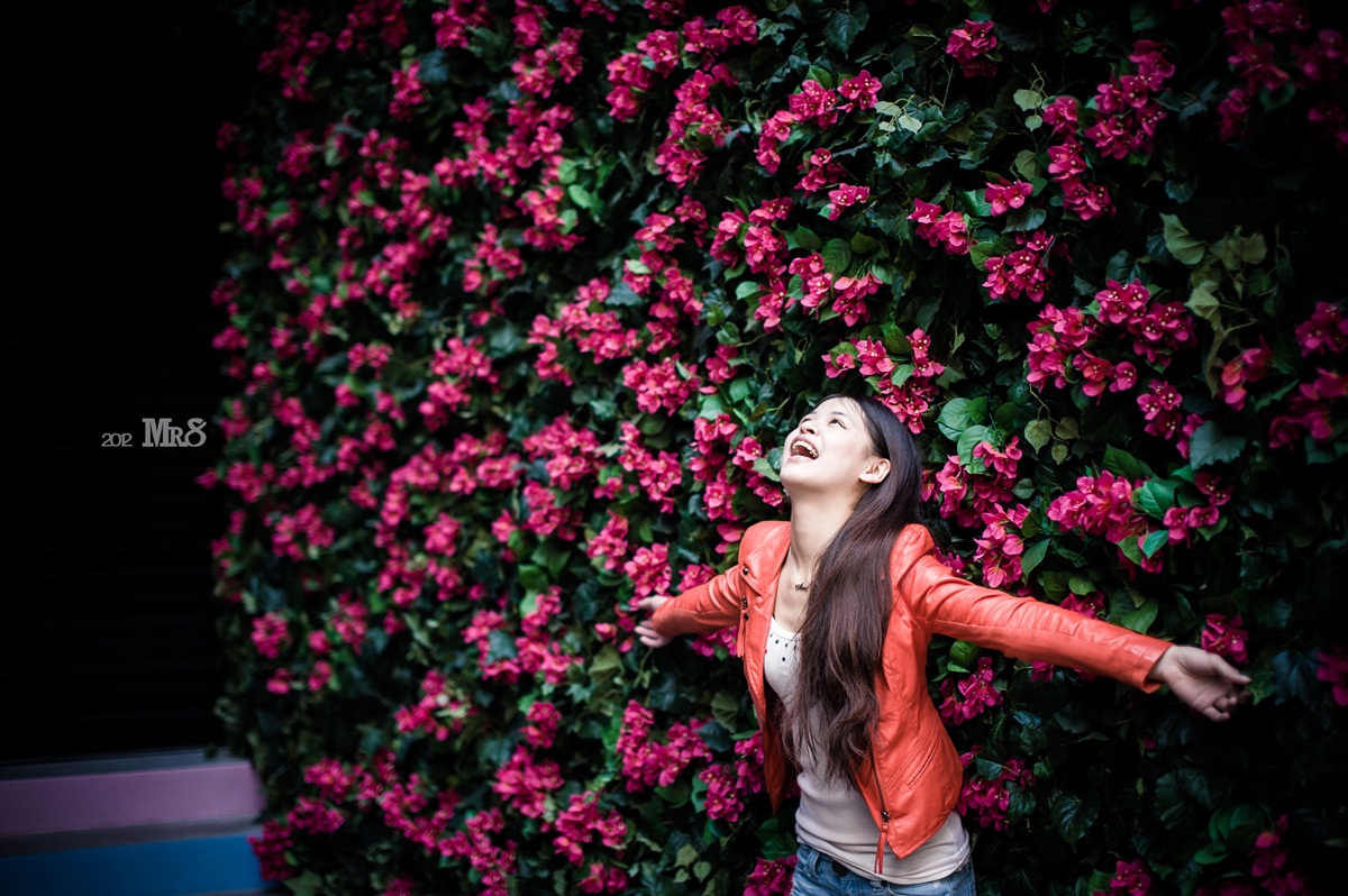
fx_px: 1871
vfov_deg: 26.9
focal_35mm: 50
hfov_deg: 39.6
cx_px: 674
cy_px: 448
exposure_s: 1/640
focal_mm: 50
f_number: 1.6
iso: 200
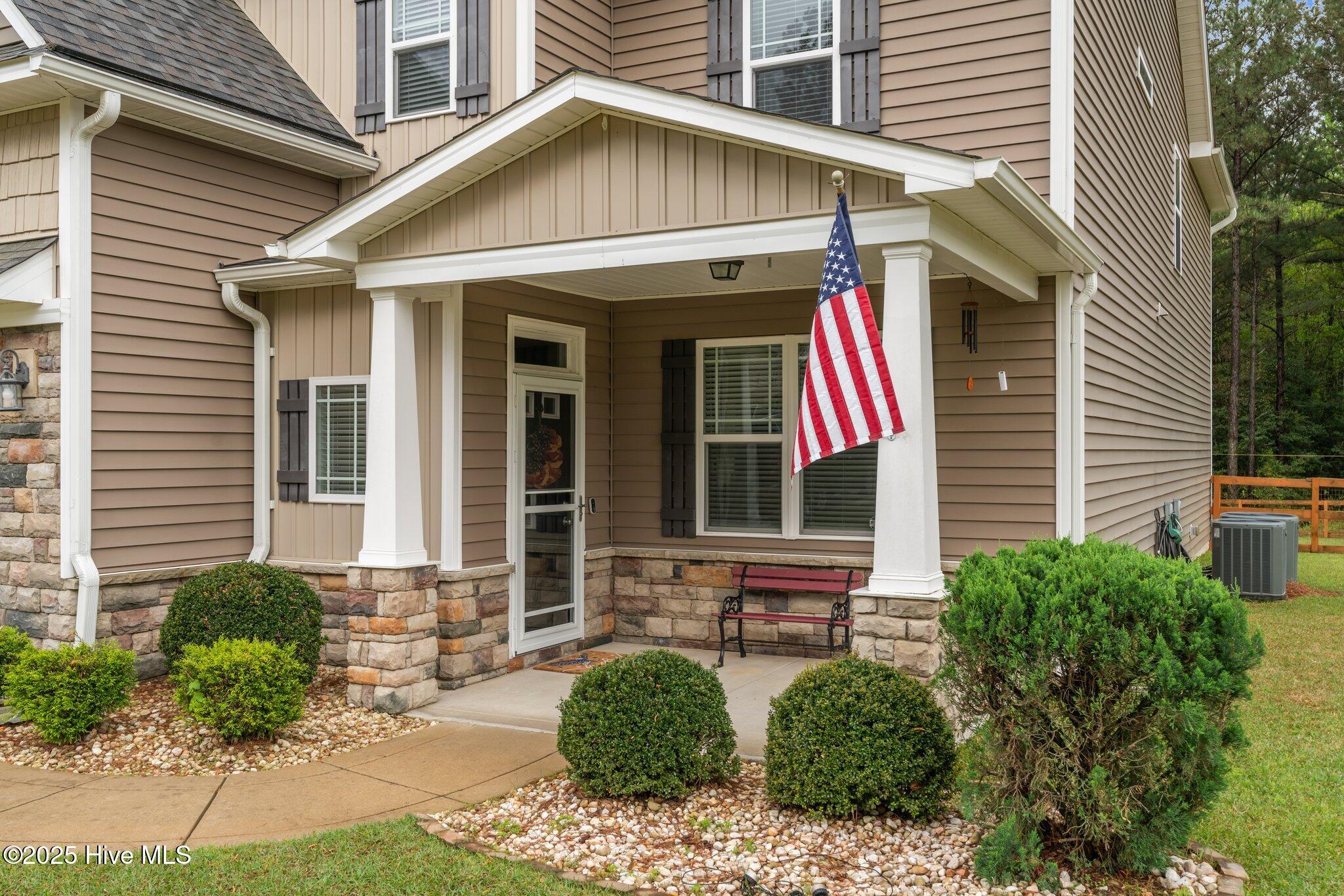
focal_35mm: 32
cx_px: 672
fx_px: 1176
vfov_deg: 41.7
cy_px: 448
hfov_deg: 59.5
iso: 250
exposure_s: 1/80
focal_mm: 31.5
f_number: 8
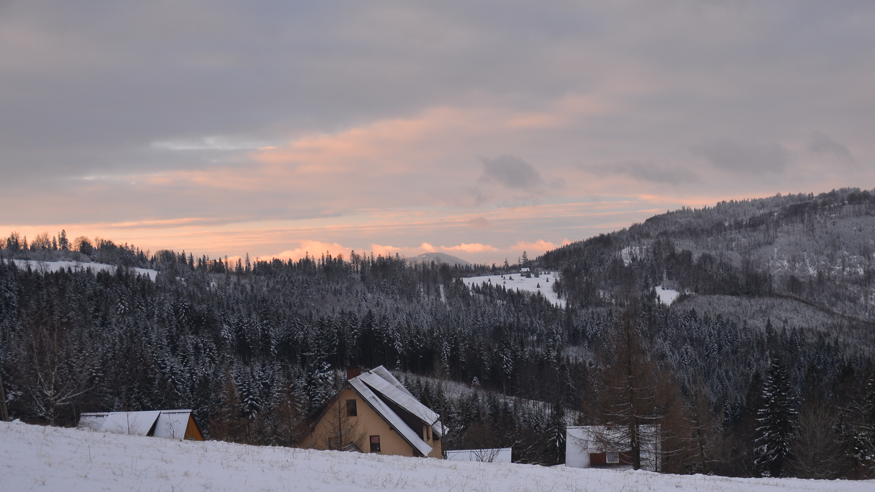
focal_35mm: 85
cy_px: 403
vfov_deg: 14.2
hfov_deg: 24.9
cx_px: 627
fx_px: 1968
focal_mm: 35
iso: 200
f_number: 4.5
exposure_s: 1/80
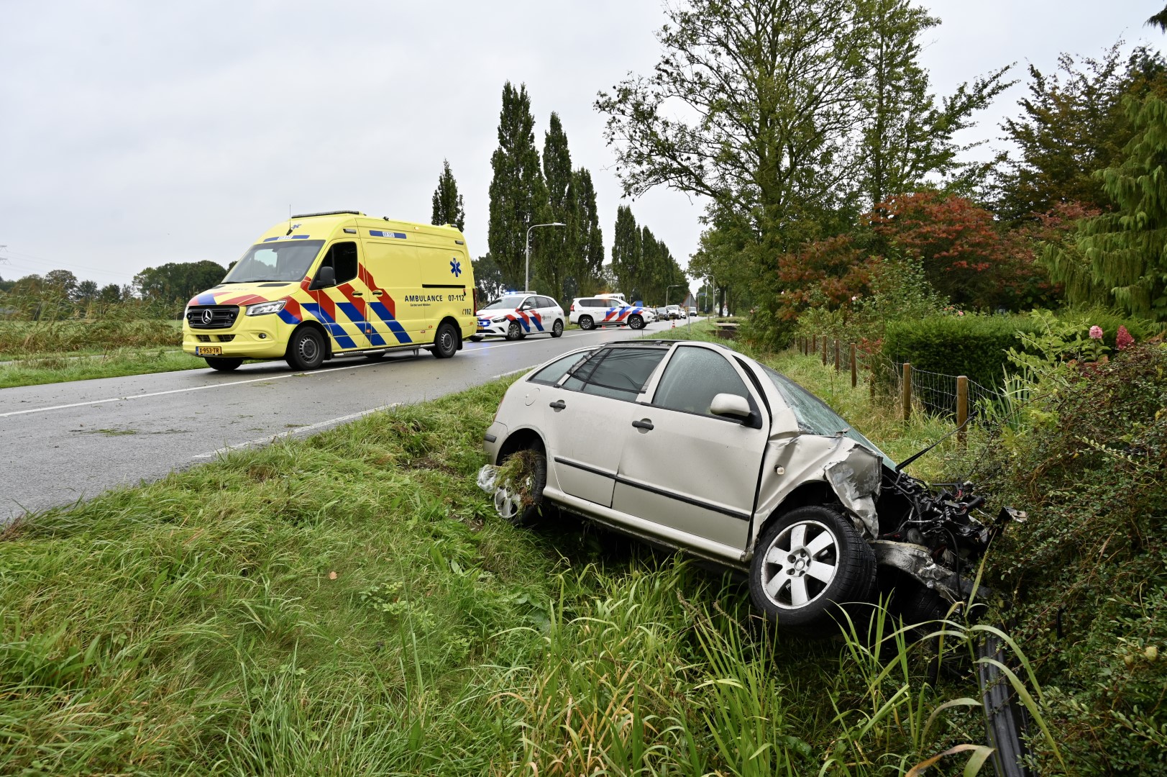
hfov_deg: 73.8
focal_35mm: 24
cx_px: 584
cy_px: 388
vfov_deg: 53.1
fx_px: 777
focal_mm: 24
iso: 100
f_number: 6.3
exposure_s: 1/50
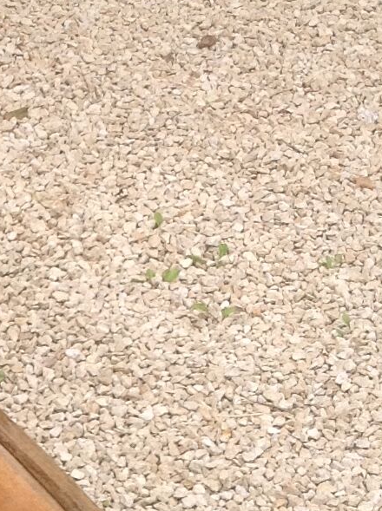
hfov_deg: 9.1
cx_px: -337
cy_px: 560
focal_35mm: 154
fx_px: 2272
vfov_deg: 12.6
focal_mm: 4.28
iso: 50
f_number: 2.4
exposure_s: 1/916
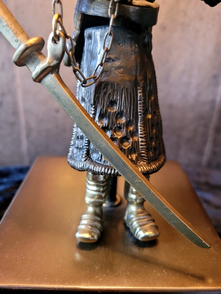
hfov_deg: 53.1
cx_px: 110
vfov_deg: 67.3
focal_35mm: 26
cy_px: 147
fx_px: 221
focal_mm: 5.4
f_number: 1.8
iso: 500
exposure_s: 1/50
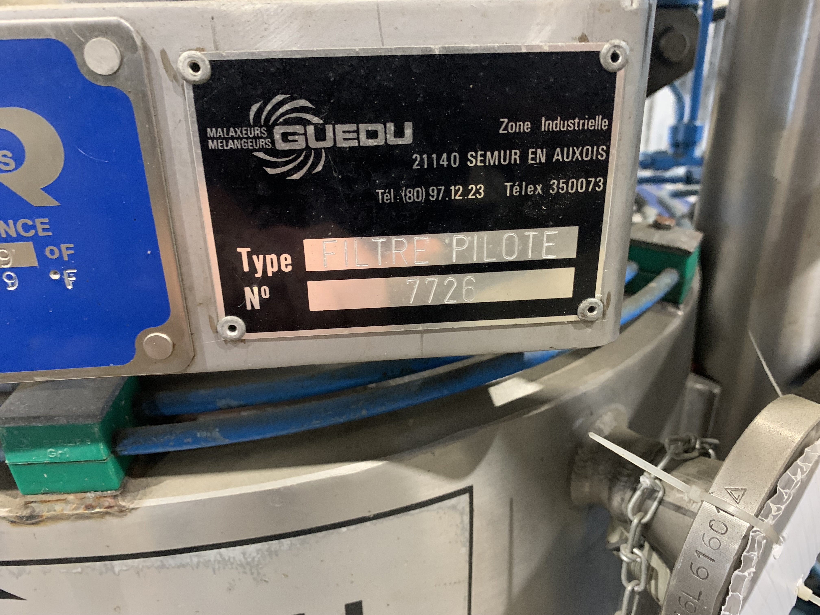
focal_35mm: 26
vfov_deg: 53.1
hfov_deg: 67.3
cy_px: 308
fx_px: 616
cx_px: 410
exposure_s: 1/34
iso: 400
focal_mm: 4.25
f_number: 1.8
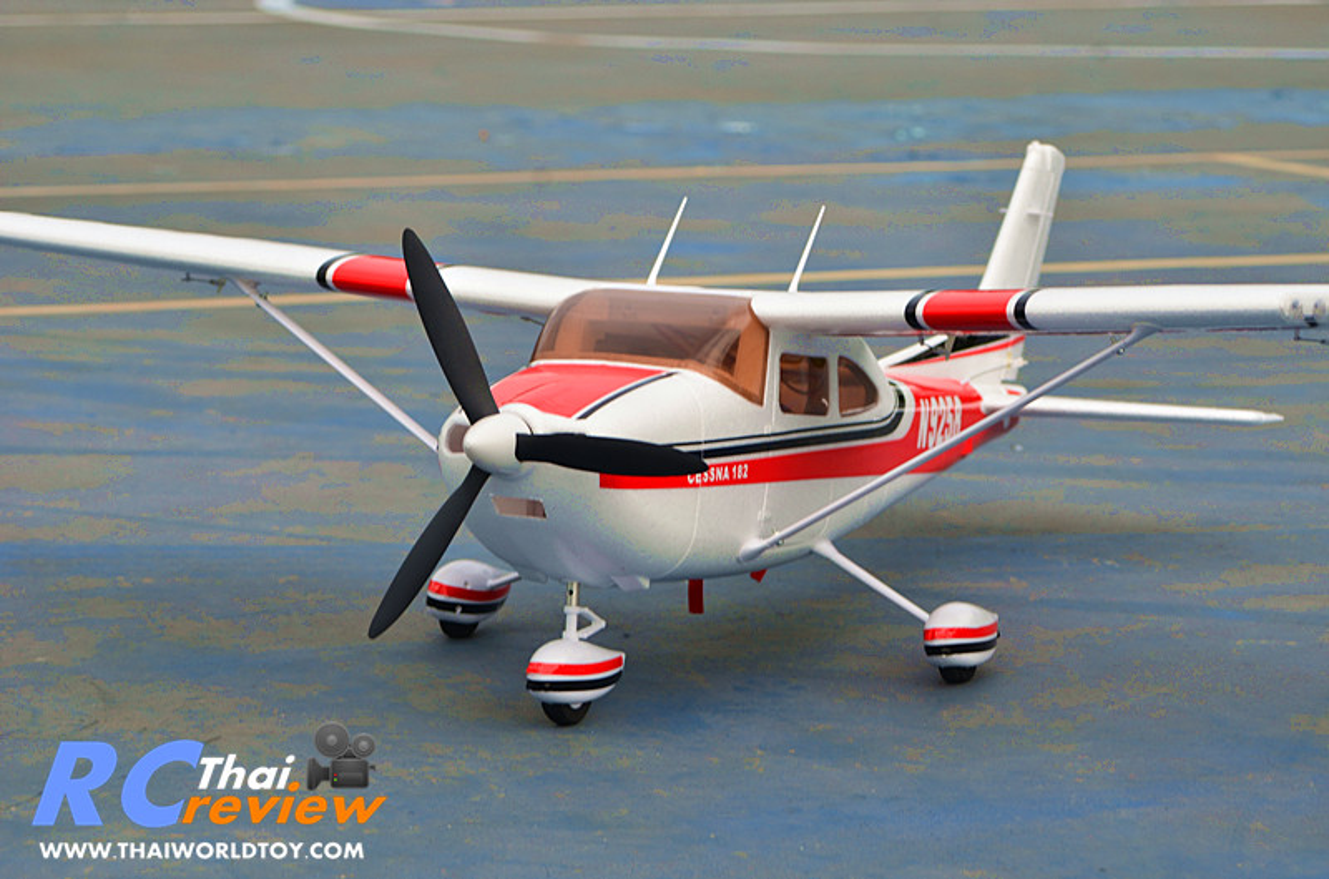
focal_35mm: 120
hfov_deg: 17.1
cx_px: 664
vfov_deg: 11.4
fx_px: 4419
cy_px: 440
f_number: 5.6
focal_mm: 80
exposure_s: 1/80
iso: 100
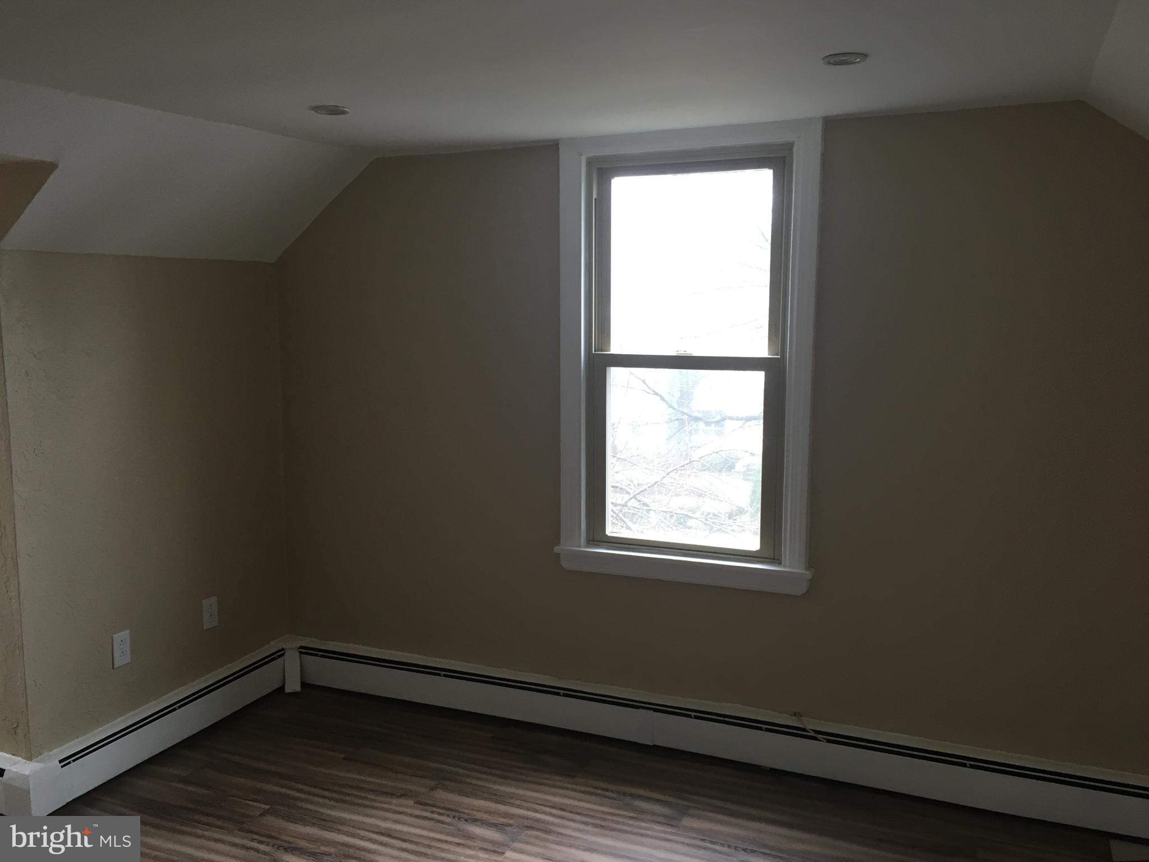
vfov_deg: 48.2
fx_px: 963
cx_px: 574
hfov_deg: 61.7
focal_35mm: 29
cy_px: 431
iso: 100
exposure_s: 1/33
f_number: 2.2
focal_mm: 4.15
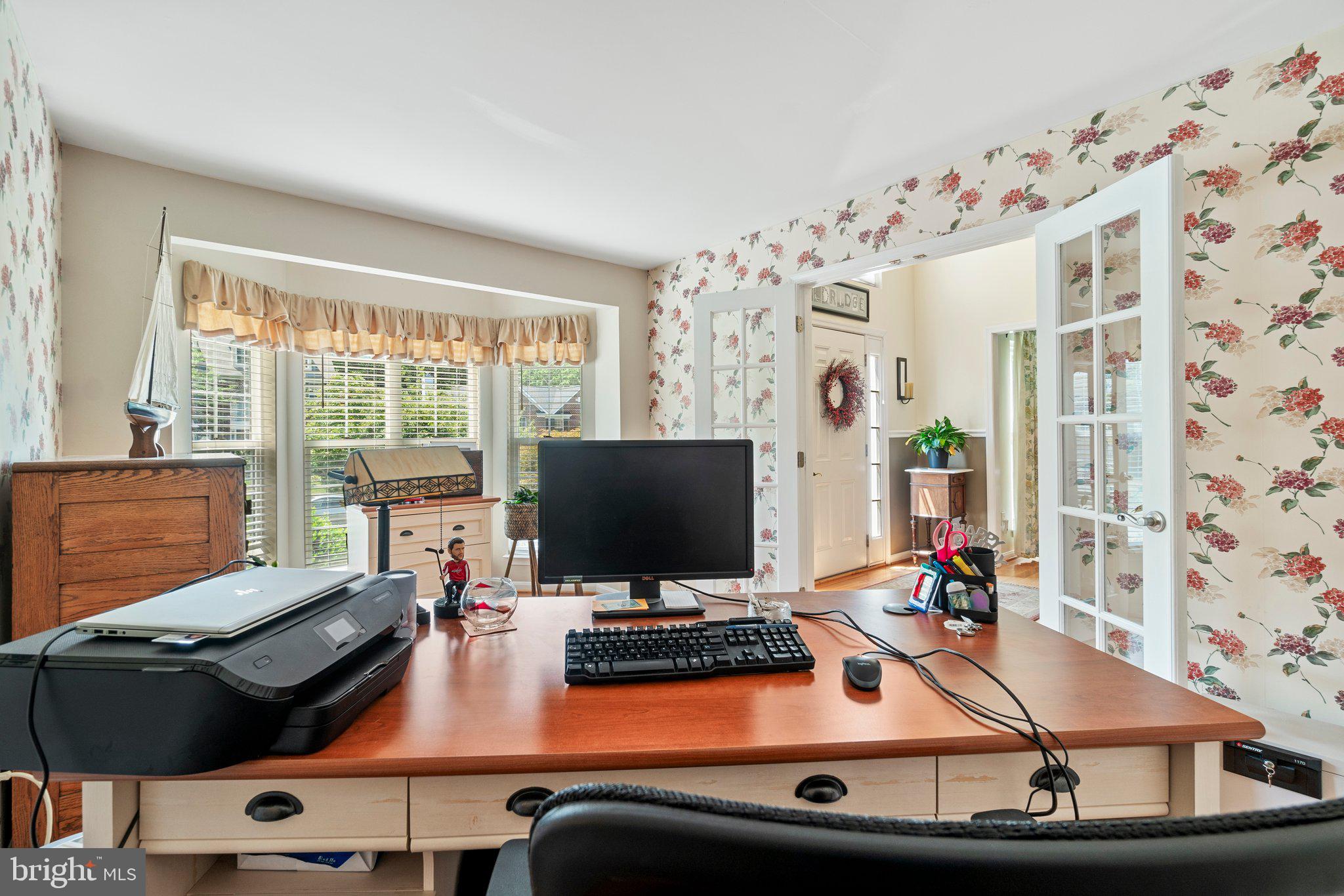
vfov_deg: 77.3
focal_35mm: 15
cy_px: 448
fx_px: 560
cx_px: 672
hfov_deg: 100.4
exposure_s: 1/1.67
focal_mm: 10
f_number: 8
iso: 100
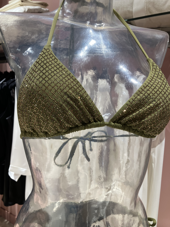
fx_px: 183
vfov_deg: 63.4
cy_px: 114
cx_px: 85
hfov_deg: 49.7
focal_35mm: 28
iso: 50
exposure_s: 1/50
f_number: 1.8
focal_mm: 3.99
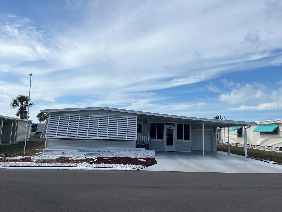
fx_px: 212
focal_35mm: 26
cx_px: 141
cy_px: 106
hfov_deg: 67.3
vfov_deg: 53.1
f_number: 1.6
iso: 50
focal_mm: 5.1
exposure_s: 1/6897
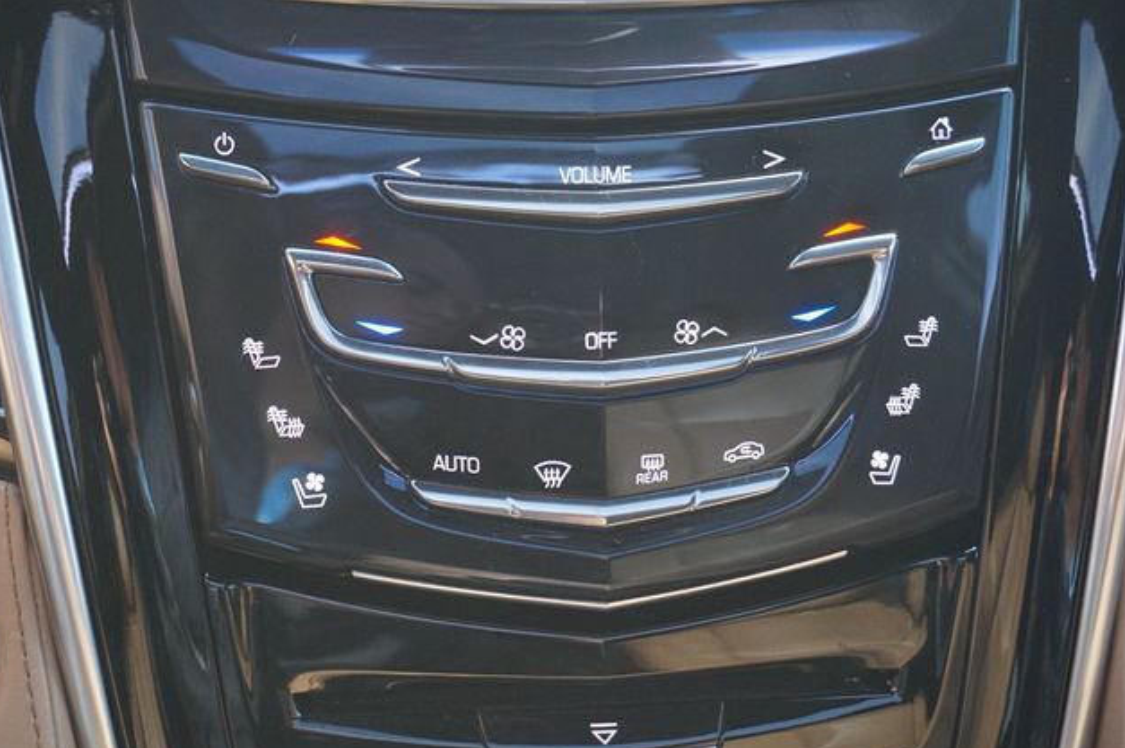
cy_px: 380
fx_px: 1577
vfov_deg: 26.7
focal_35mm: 51
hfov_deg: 39.3
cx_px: 554
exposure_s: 1/60
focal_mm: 33
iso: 1000
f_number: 5
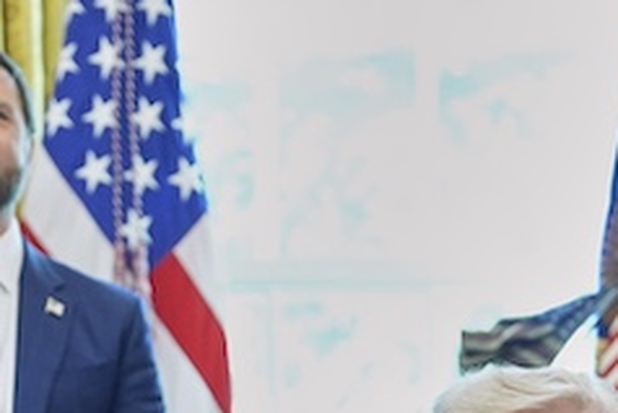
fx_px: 2576
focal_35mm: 150
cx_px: 306
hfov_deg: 13.7
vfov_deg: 9.0
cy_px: 588
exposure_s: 1/125
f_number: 2.8
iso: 2000
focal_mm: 51
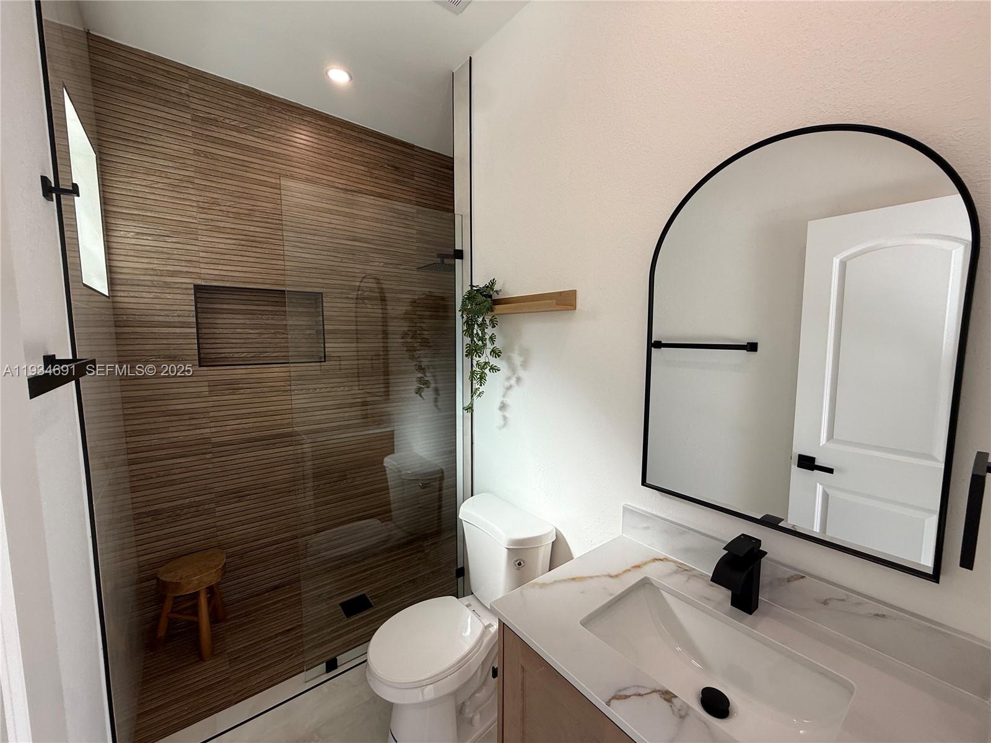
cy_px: 372
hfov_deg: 102.1
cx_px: 496
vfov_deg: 85.7
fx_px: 401
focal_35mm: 14
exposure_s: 1/186
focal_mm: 2.22
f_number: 2.2
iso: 50
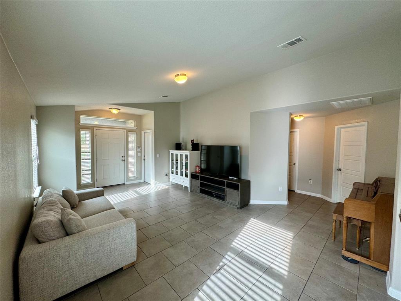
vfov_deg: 85.7
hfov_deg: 102.1
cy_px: 150
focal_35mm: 14
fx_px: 162
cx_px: 200
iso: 100
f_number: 2.2
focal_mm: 2.22
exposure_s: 1/120
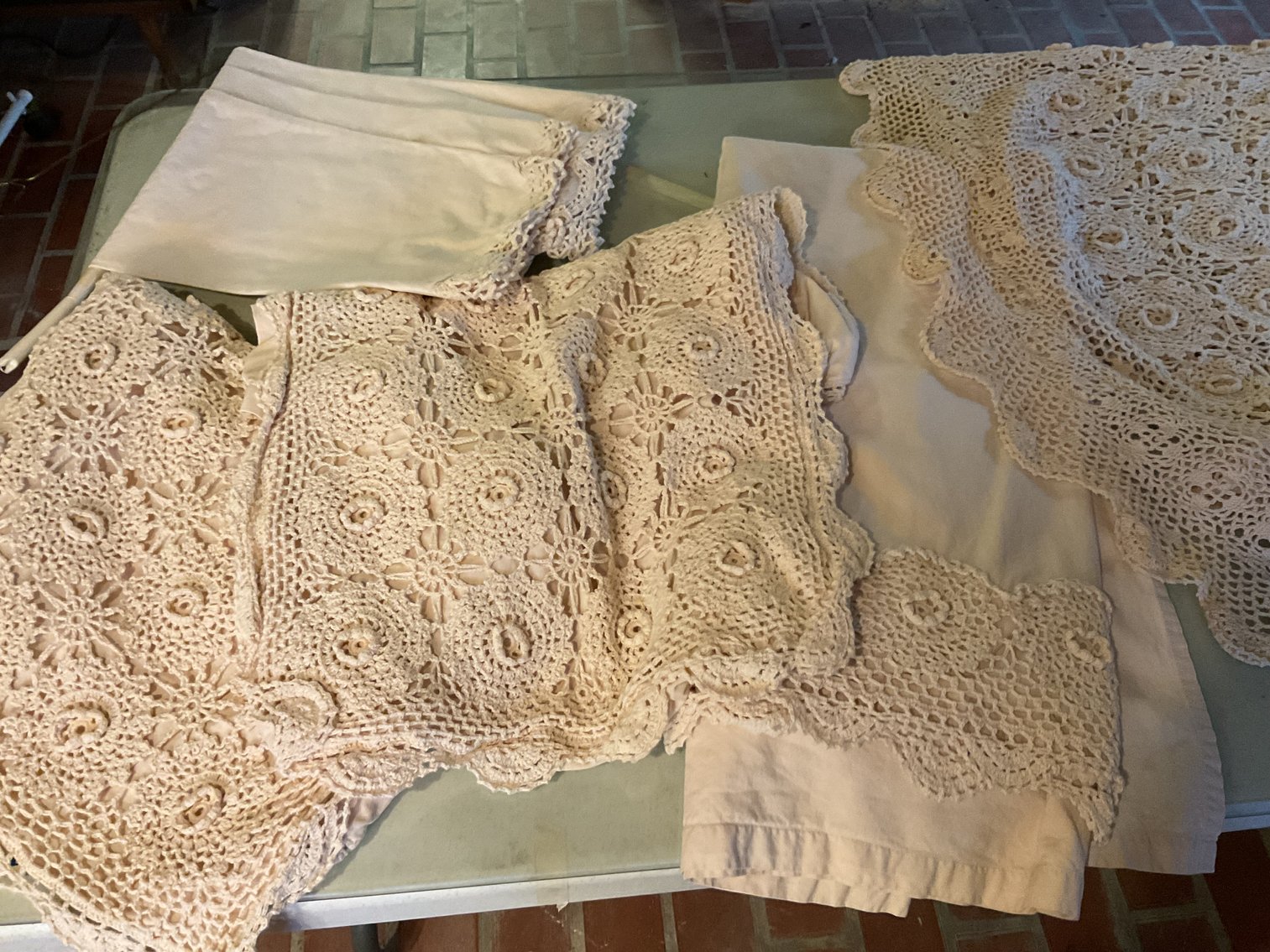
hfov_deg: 61.7
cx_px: 635
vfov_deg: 48.2
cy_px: 476
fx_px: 1064
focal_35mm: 29
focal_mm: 3
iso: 250
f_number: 1.8
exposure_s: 1/60
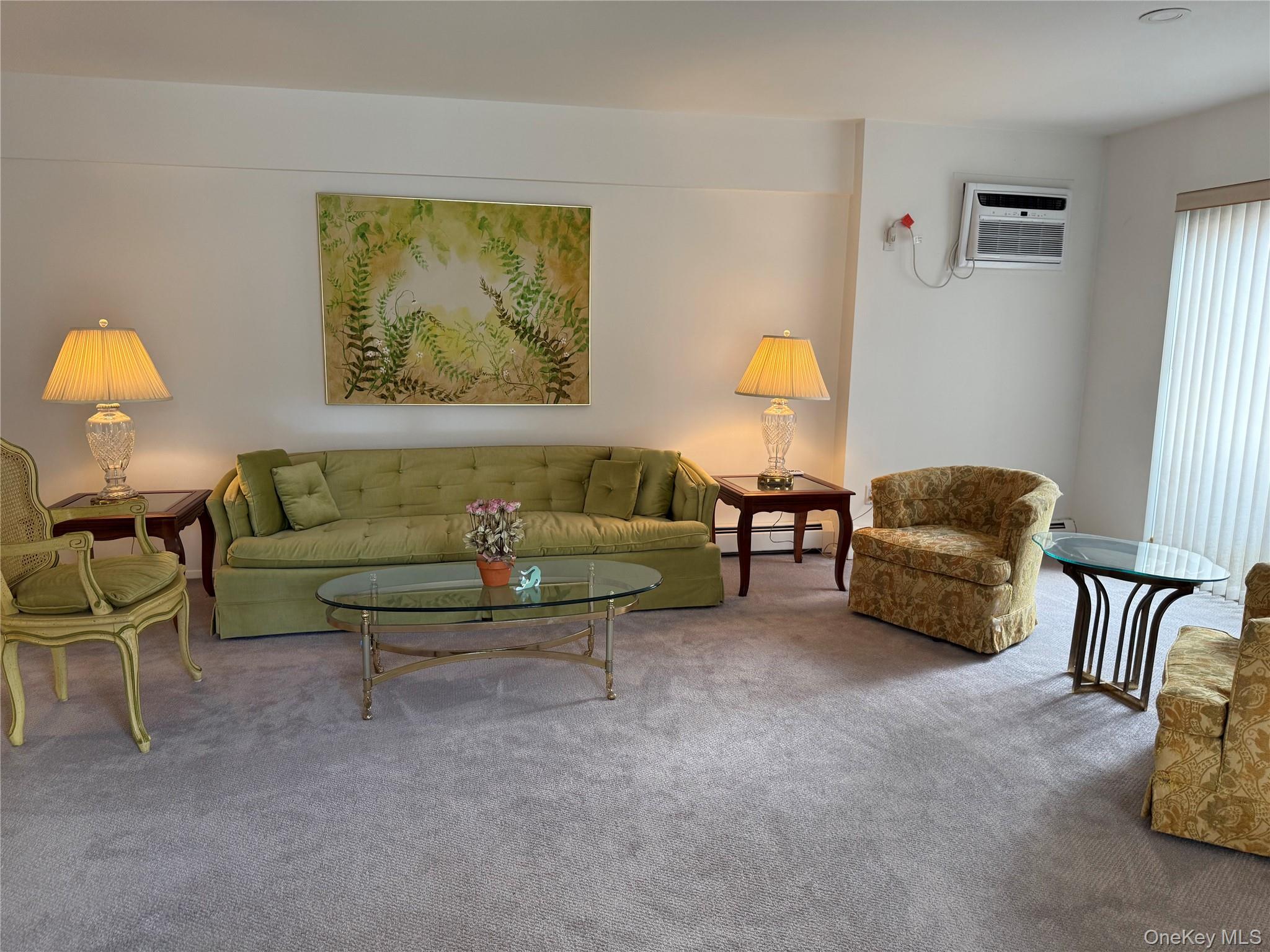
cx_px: 635
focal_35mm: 24
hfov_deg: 71.6
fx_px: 881
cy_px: 476
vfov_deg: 56.8
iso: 125
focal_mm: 6.76
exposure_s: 1/60
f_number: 1.78
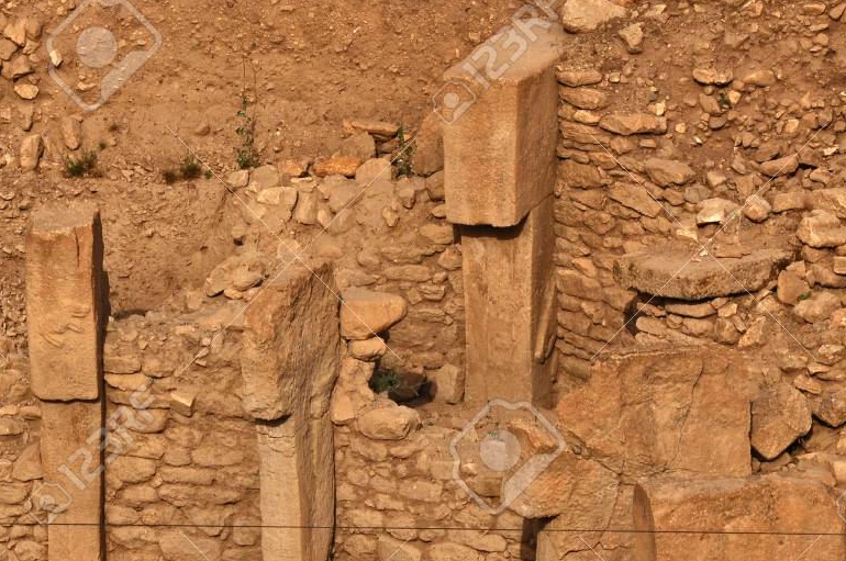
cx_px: 297
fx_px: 6238
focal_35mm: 266
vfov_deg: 5.2
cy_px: 410
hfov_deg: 7.8
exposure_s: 1/320
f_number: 18
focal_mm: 105
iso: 200
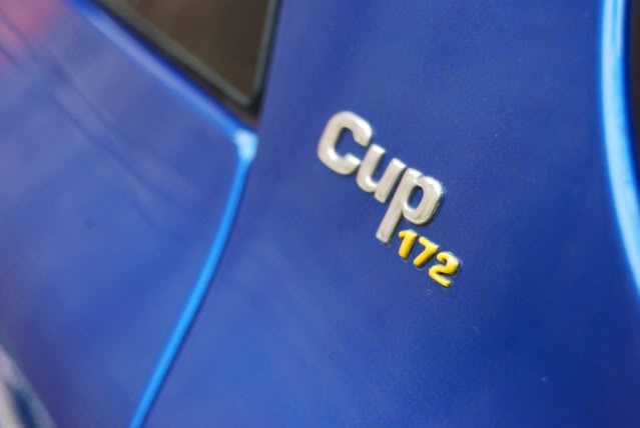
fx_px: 1469
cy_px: 214
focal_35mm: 82
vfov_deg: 16.6
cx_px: 320
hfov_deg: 24.6
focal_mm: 55
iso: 100
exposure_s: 1/50
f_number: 5.6
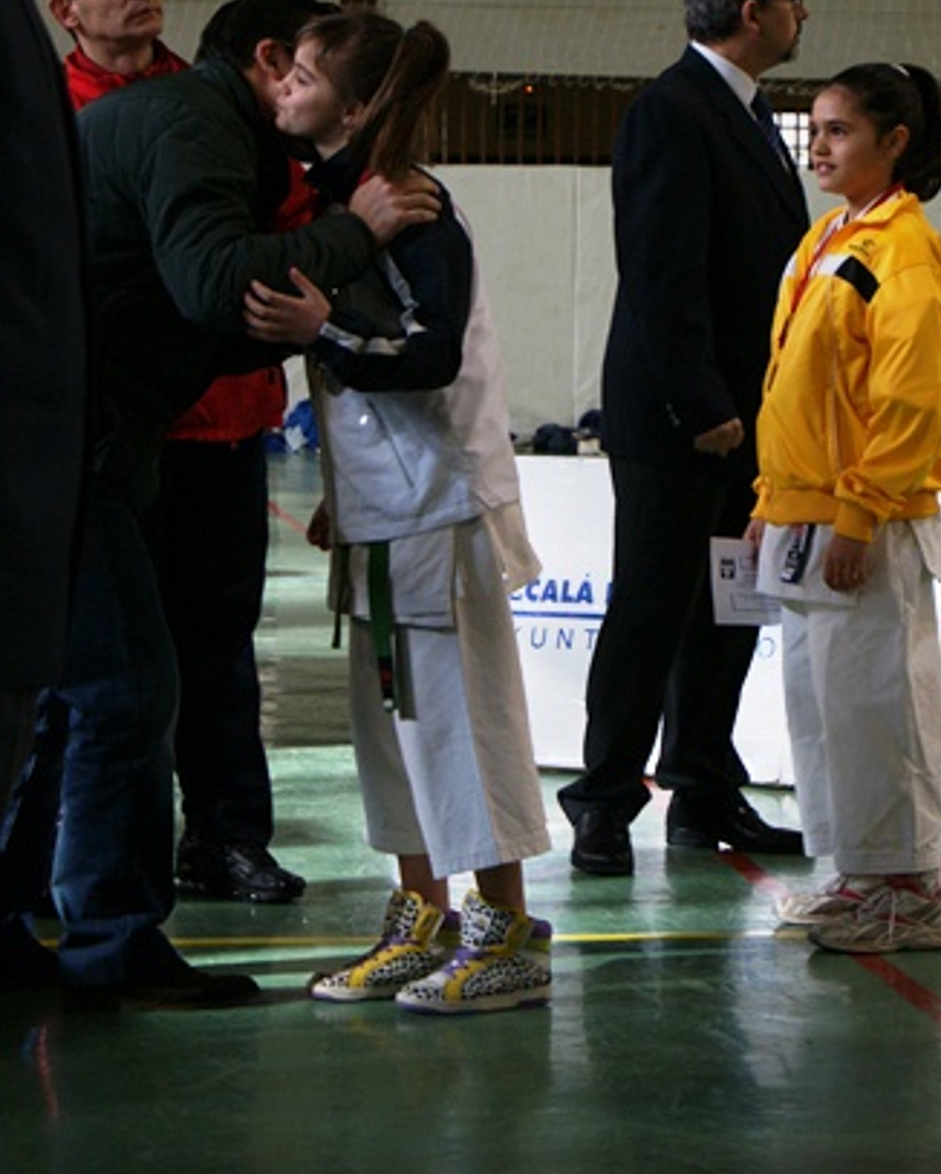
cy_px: 375
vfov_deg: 15.8
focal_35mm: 122
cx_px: 577
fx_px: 4235
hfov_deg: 12.7
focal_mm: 55
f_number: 5.6
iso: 200
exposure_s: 1/100
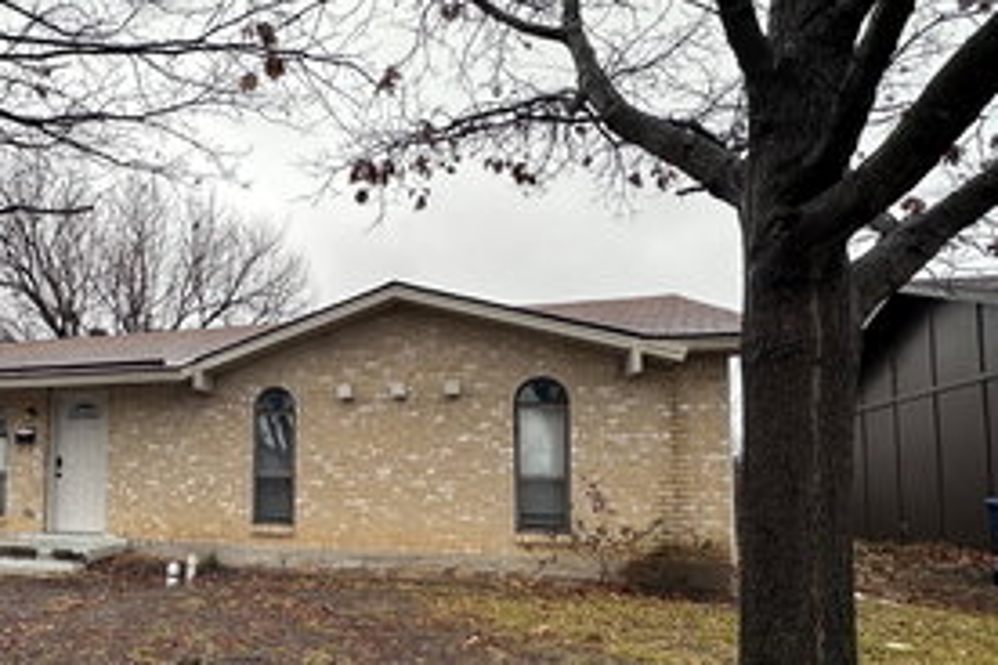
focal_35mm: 27
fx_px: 748
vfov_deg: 47.1
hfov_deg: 62.6
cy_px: 445
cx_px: 224
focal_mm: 2.22
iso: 40
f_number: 2.2
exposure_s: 1/249
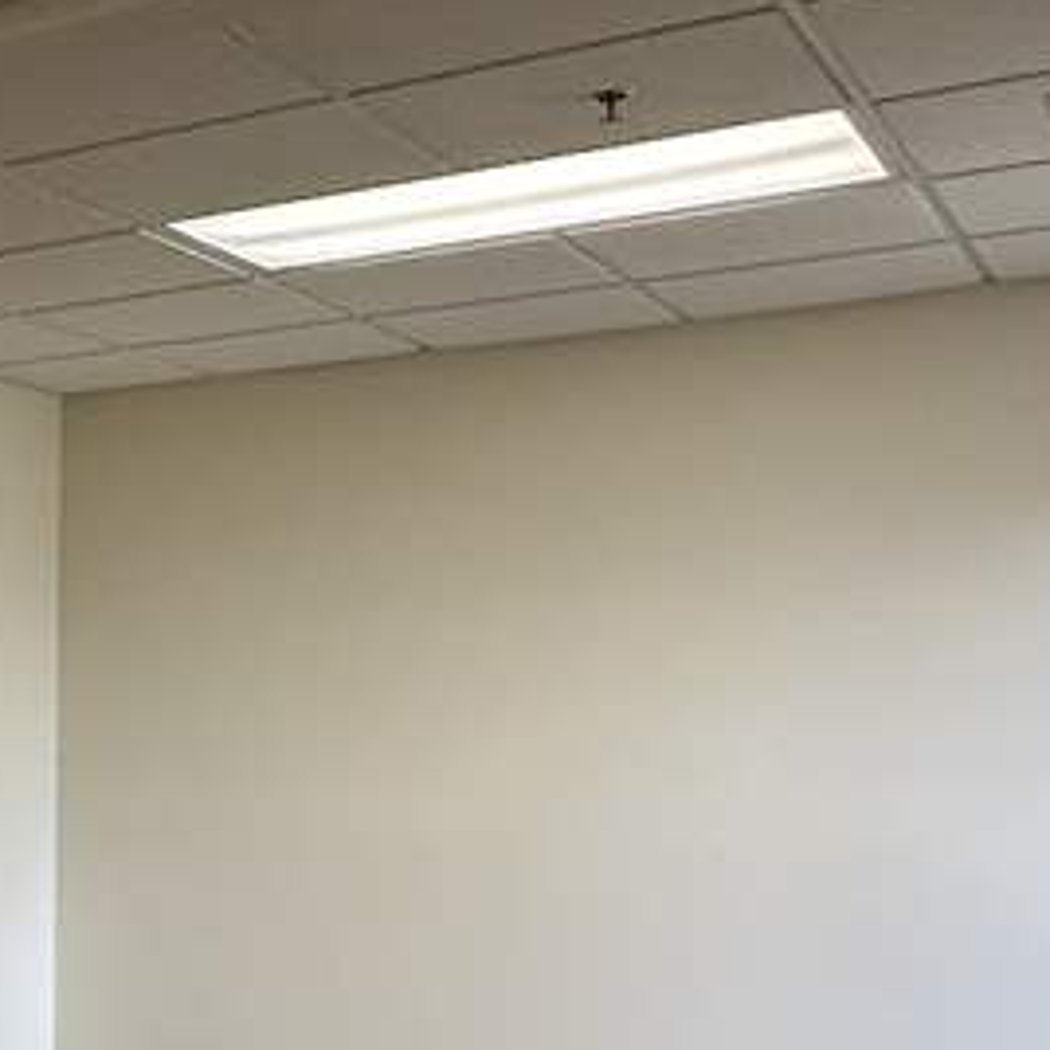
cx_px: -466
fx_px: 2025
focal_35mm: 59
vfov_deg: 28.6
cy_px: 799
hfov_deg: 23.9
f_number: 2.2
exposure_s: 1/100
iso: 125
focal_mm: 2.22
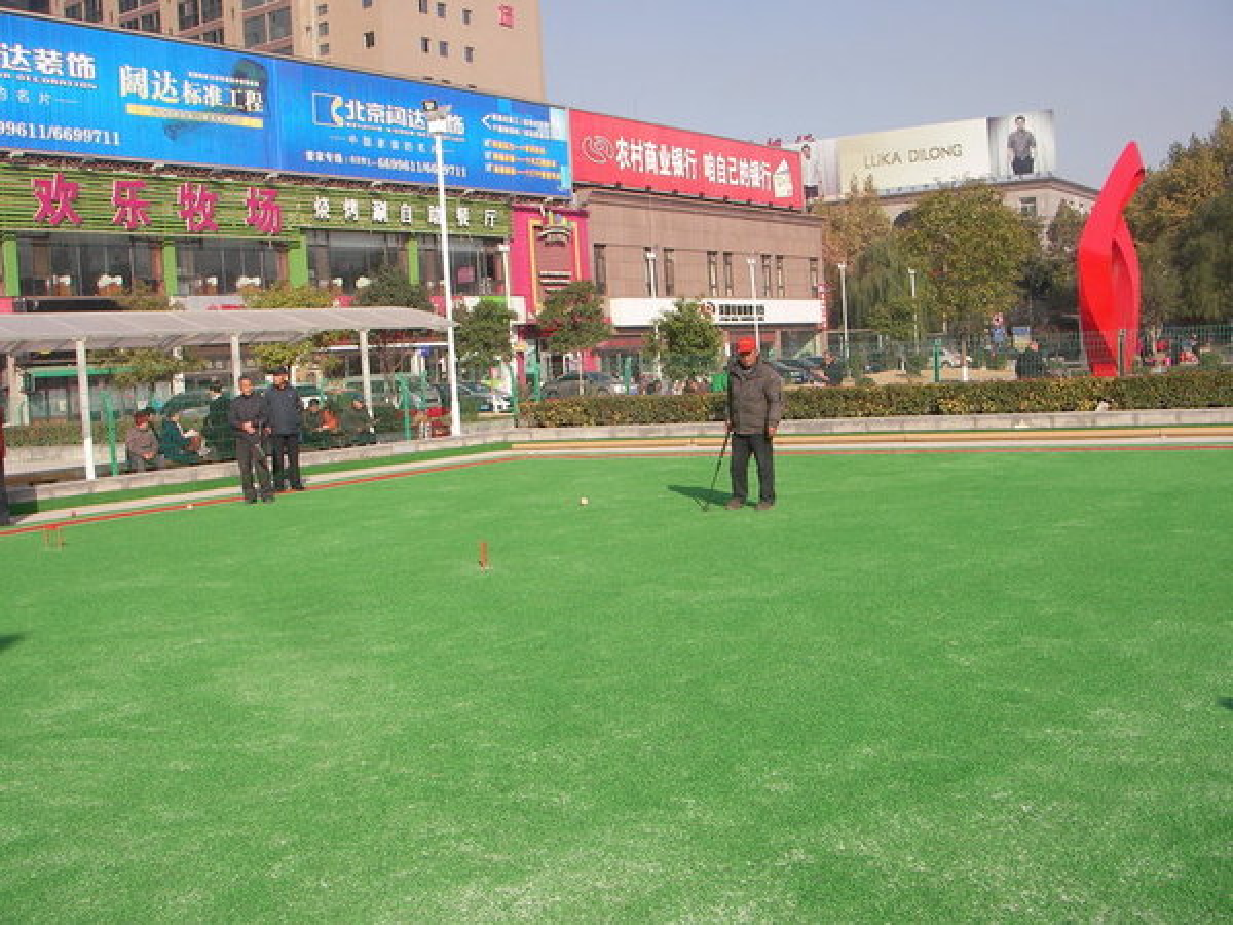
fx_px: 1354
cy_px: 462
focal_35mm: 38
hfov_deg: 49.0
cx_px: 616
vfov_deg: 37.7
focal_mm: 6.3
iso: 50
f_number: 6.6
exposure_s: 1/220
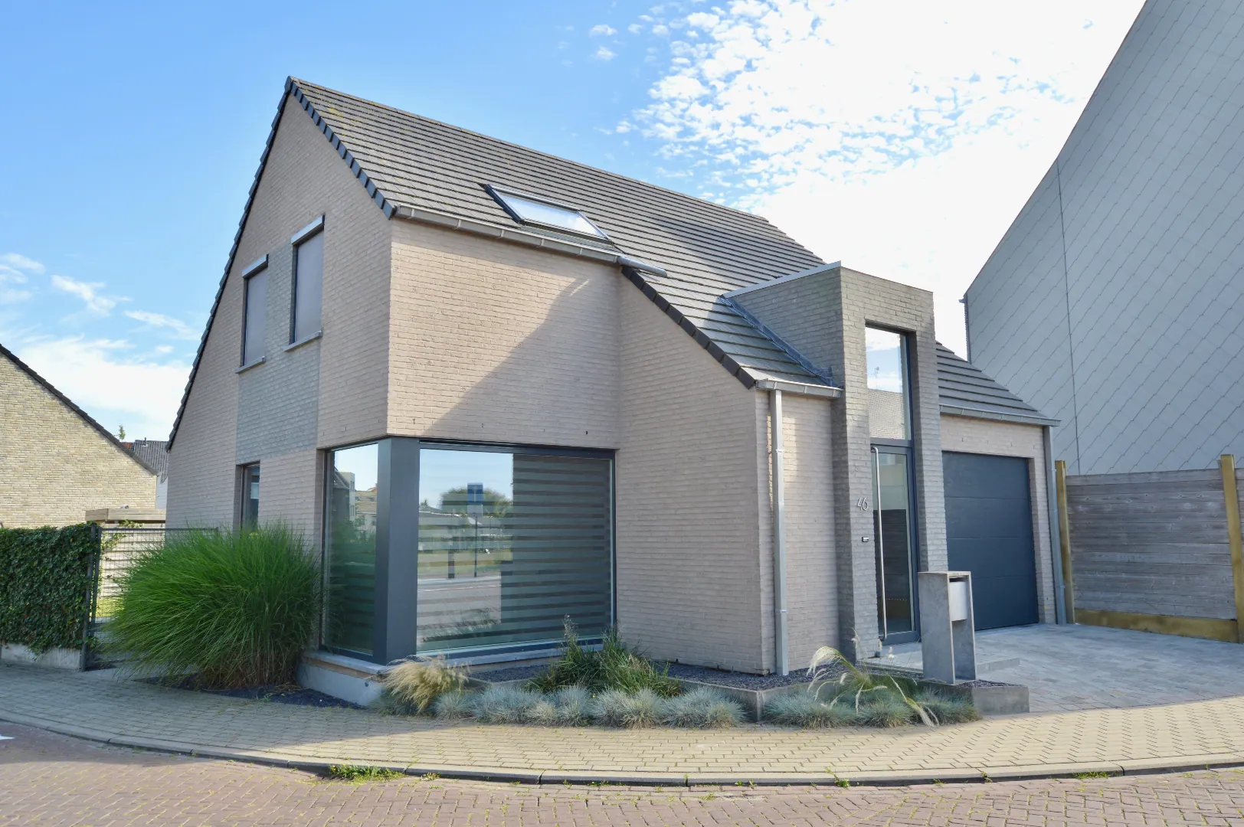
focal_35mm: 27
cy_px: 414
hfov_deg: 67.4
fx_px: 932
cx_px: 622
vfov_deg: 47.9
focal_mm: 18
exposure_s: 1/50
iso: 100
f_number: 9
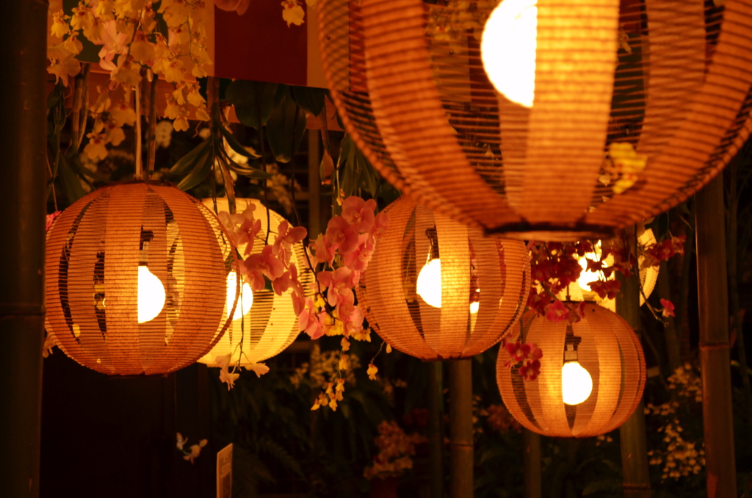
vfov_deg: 19.6
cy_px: 249
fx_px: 1438
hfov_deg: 29.3
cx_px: 376
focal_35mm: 69
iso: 720
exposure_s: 1/60
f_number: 5.3
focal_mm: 46
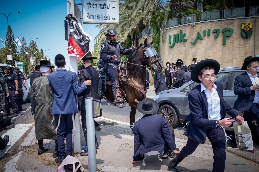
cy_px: 86
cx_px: 130
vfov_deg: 38.8
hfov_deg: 55.8
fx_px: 244
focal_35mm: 34
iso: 250
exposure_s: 1/250
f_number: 9
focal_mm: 34
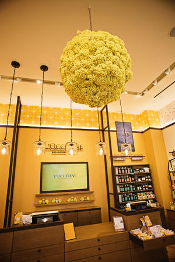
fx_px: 146
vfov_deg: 83.9
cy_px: 131
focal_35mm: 20
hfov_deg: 62.0
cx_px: 88
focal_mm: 20
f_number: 2.8
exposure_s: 1/500
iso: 1000
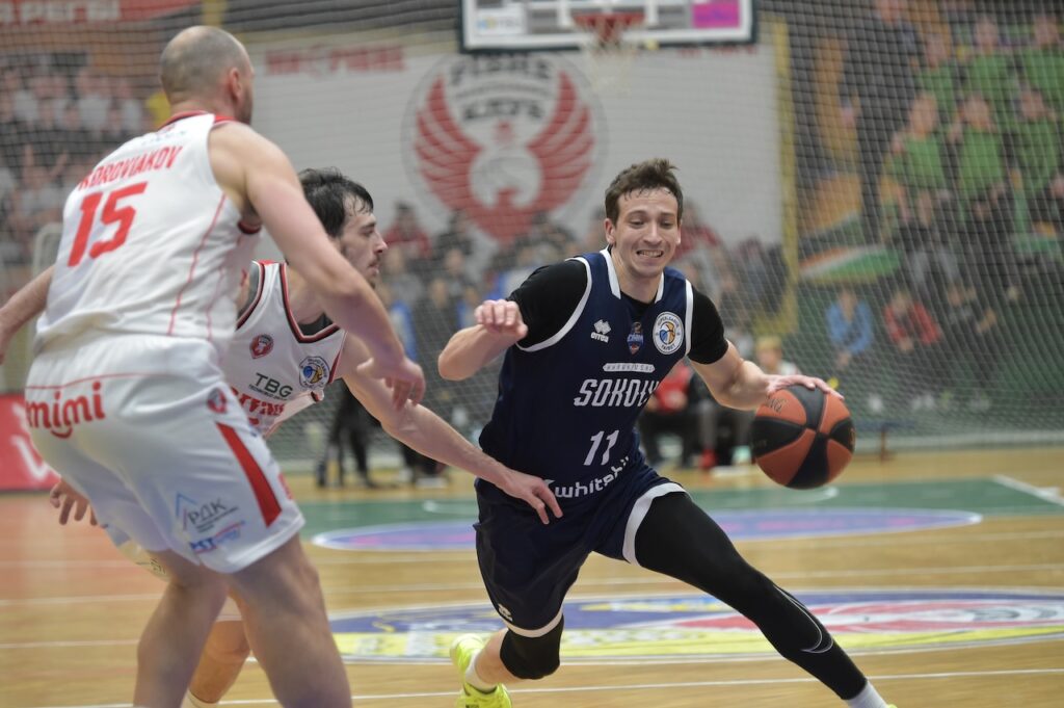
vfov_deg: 8.6
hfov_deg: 12.8
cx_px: 532
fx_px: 4725
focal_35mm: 160
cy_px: 354
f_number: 4
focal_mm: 160
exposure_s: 1/800
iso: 3200
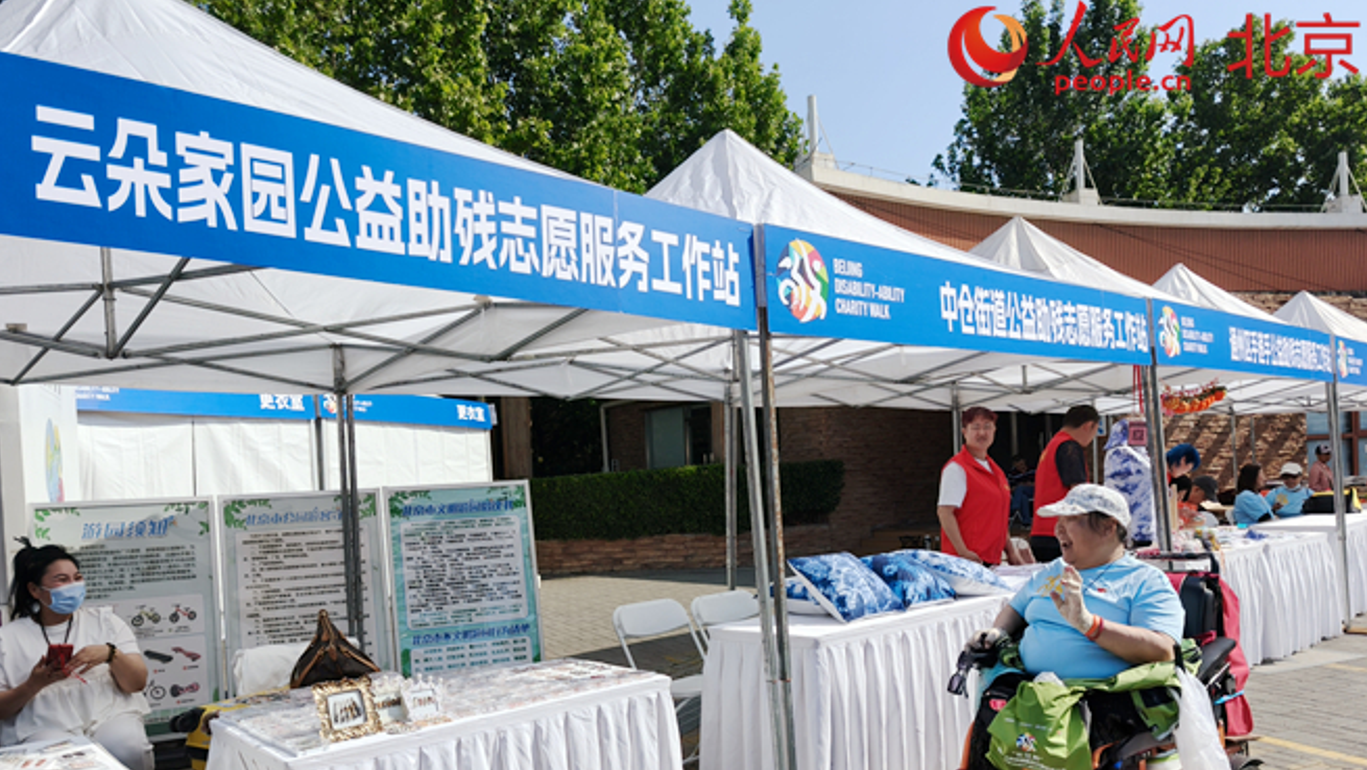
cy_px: 518
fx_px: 943
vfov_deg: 43.8
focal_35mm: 26
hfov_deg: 71.9
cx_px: 659
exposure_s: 1/3572
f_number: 1.6
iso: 50
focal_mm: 6.06
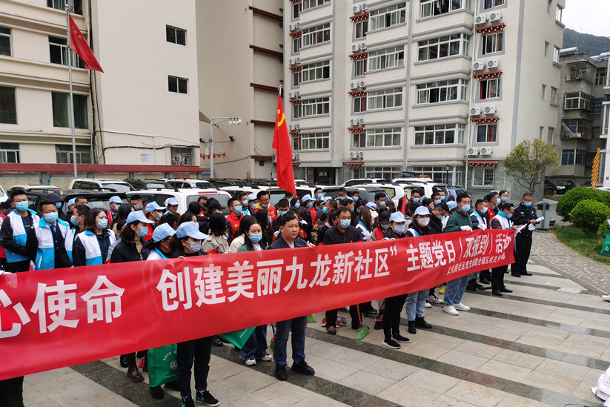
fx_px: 491
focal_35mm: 29
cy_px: 233
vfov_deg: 44.9
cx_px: 311
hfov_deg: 63.6
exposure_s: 1/548
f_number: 1.6
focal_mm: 5.56
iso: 50
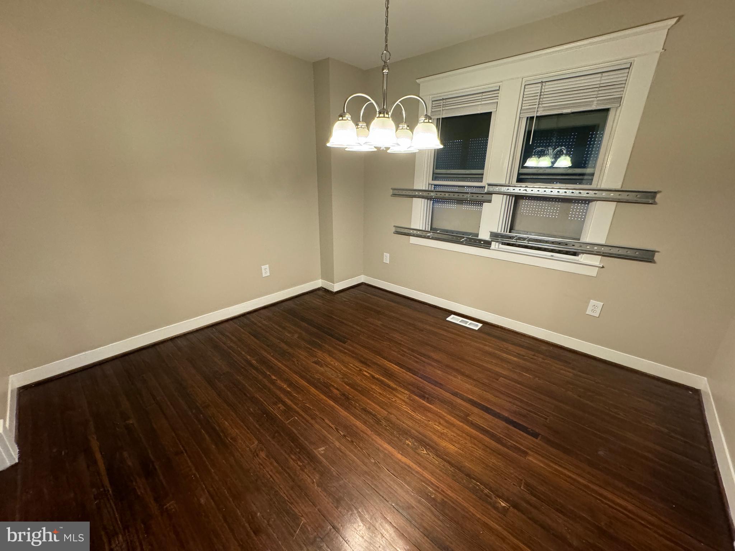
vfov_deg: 85.7
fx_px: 297
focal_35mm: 14
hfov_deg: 102.1
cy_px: 276
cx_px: 368
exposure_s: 1/60
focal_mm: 2.22
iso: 320
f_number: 2.2
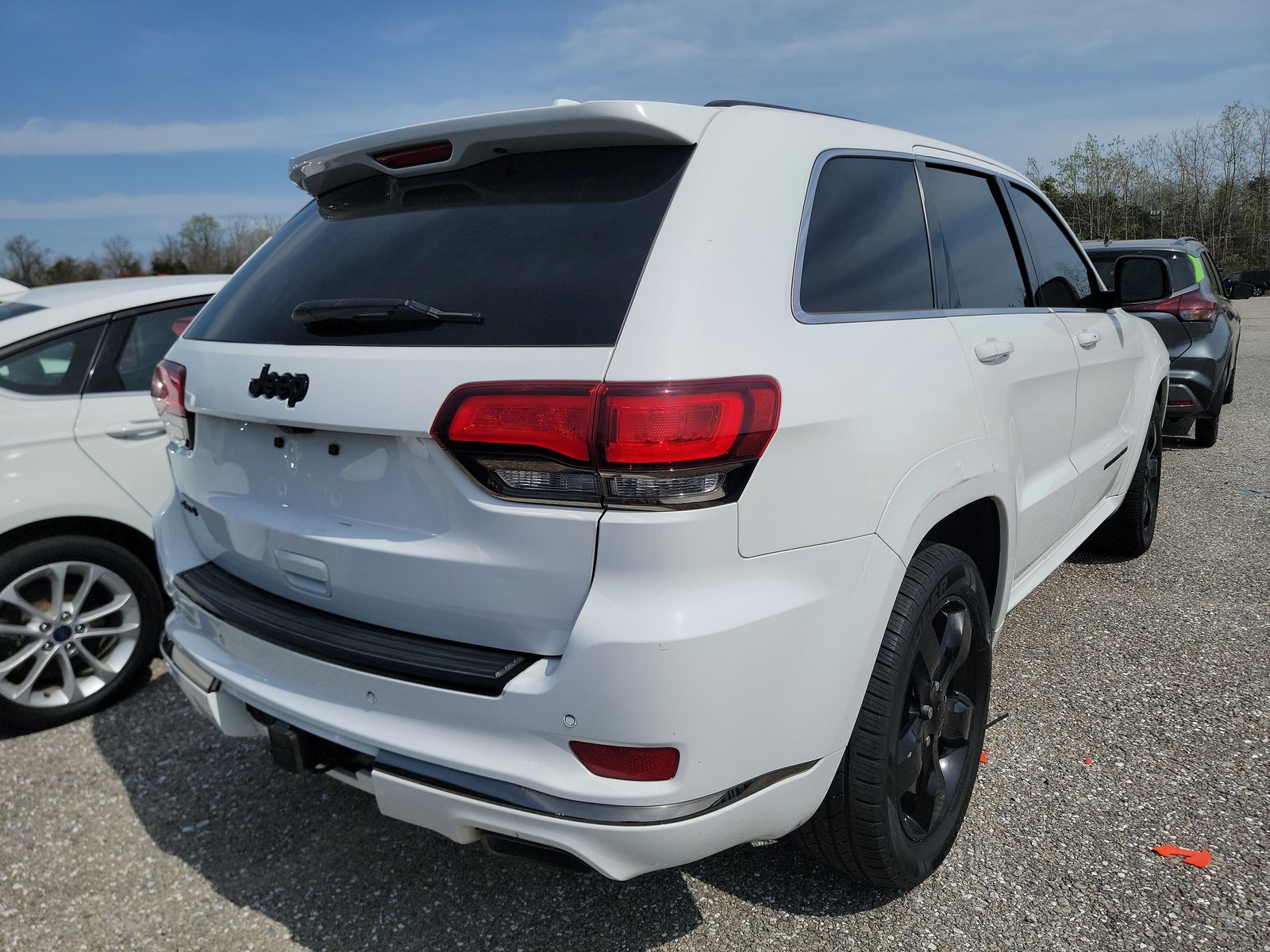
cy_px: 476
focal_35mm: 24
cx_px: 635
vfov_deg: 56.8
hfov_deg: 71.6
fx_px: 881
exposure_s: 1/2443
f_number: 1.8
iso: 50
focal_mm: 6.7
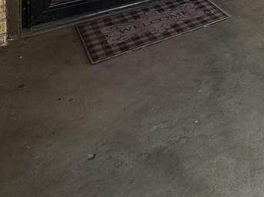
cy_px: -163
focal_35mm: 52
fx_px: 396
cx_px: 380
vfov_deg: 19.9
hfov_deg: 27.5
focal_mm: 2.22
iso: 40
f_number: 2.2
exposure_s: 1/140
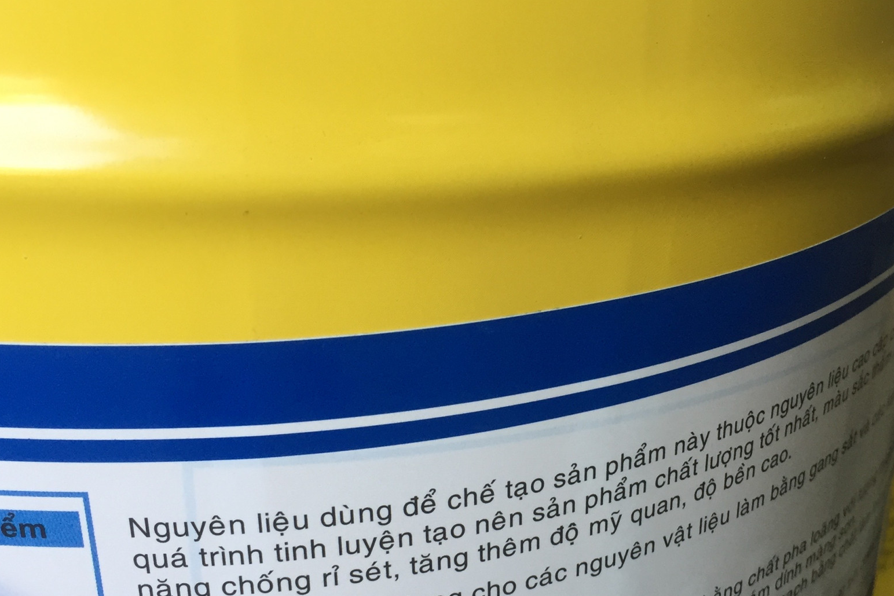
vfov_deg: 26.9
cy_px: 381
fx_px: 1242
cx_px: 577
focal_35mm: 50
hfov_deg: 39.2
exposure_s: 1/33
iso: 32
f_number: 2.2
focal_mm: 4.15
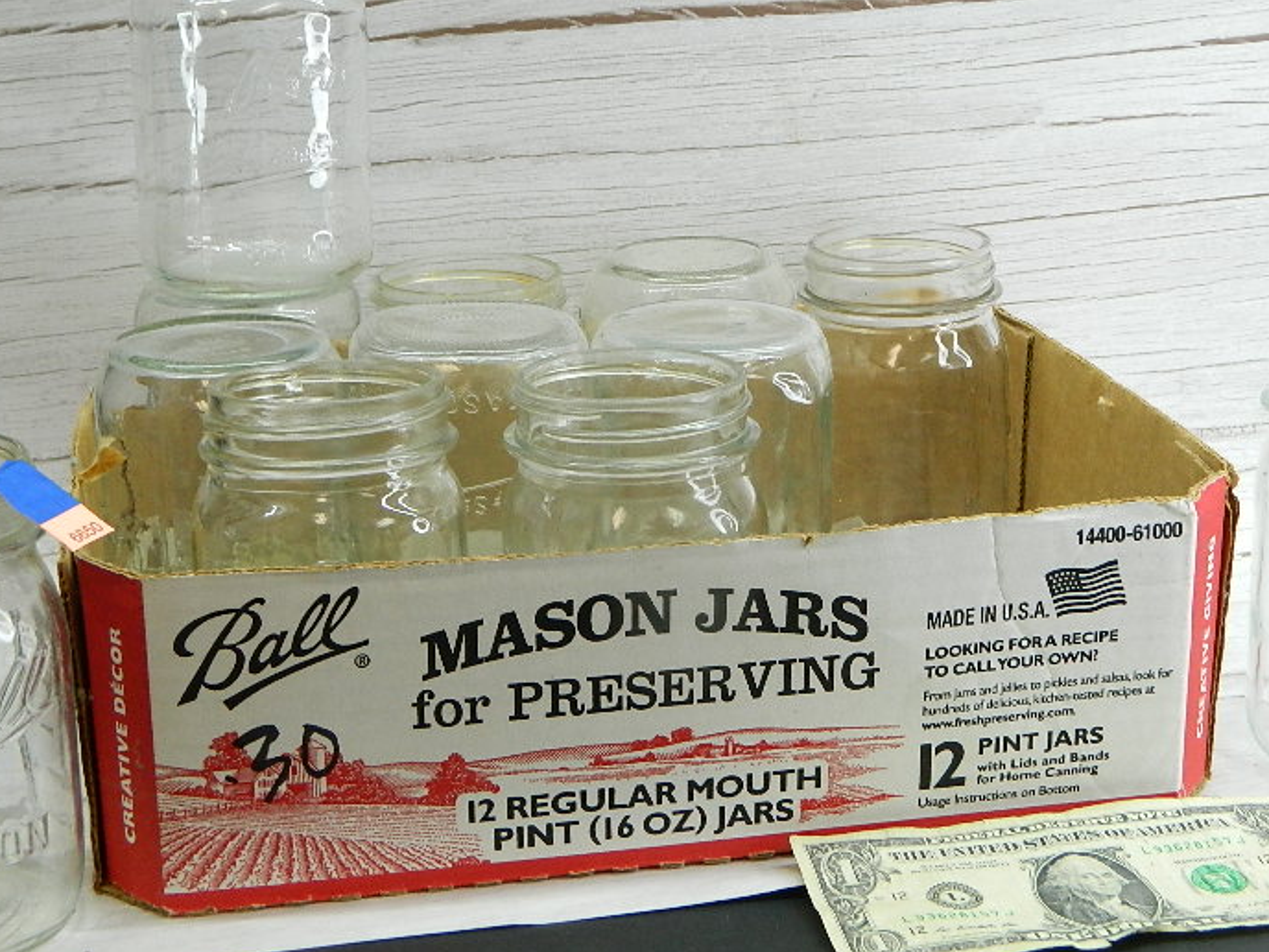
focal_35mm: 61
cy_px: 339
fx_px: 2236
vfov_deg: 23.9
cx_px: 655
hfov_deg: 31.7
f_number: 3.5
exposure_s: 1/40
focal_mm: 7.3
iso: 160
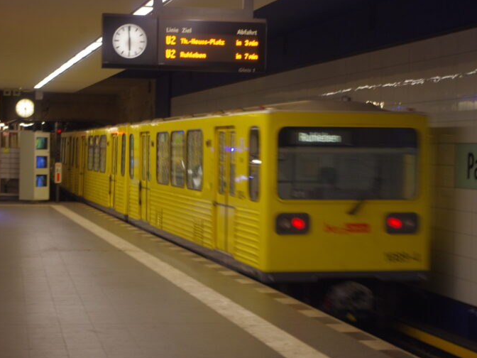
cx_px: 220
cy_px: 179
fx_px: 1240
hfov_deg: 21.8
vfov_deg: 16.4
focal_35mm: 90
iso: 800
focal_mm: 55
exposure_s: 1/30
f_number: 5.6
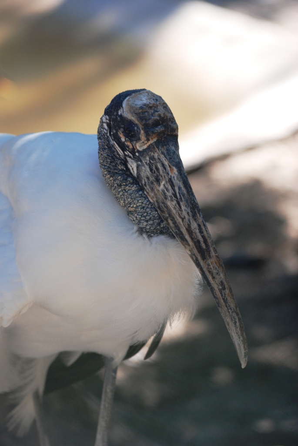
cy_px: 223
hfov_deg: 6.8
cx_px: 149
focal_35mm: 202
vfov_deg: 10.1
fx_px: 2508
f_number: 5
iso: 400
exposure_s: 1/400
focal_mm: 135
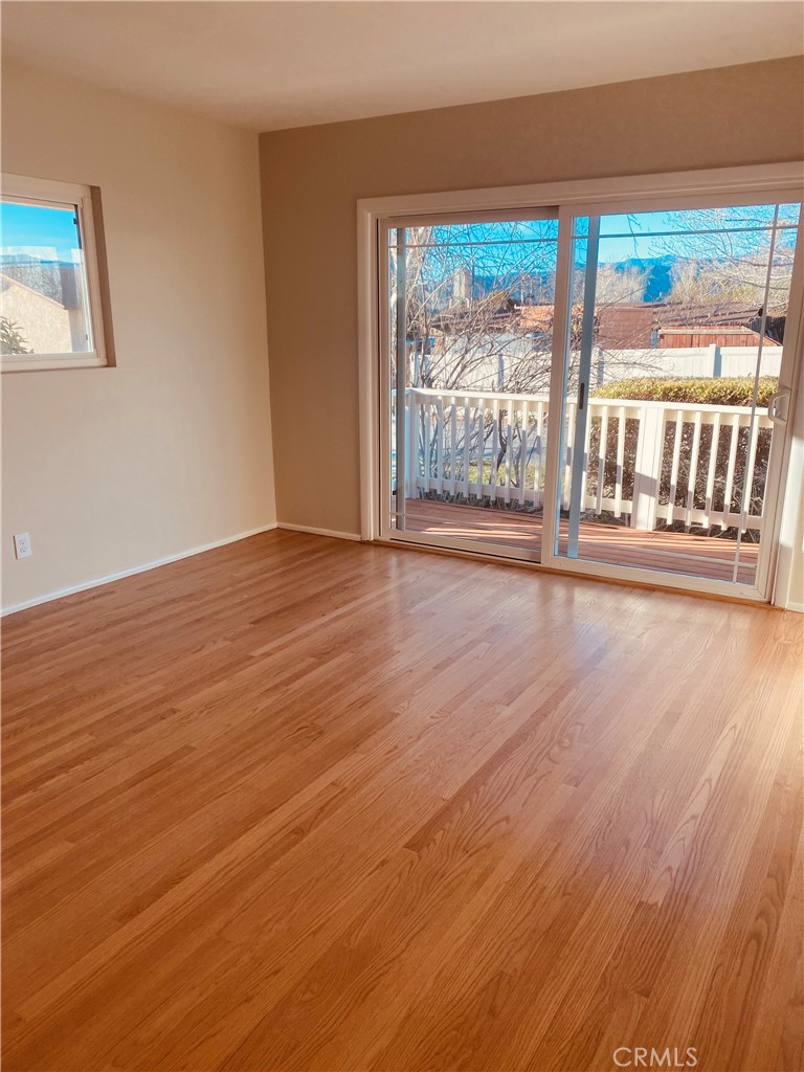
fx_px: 805
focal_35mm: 26
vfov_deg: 67.3
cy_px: 536
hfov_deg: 53.1
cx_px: 402
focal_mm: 4.25
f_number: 1.8
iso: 32
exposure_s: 1/201
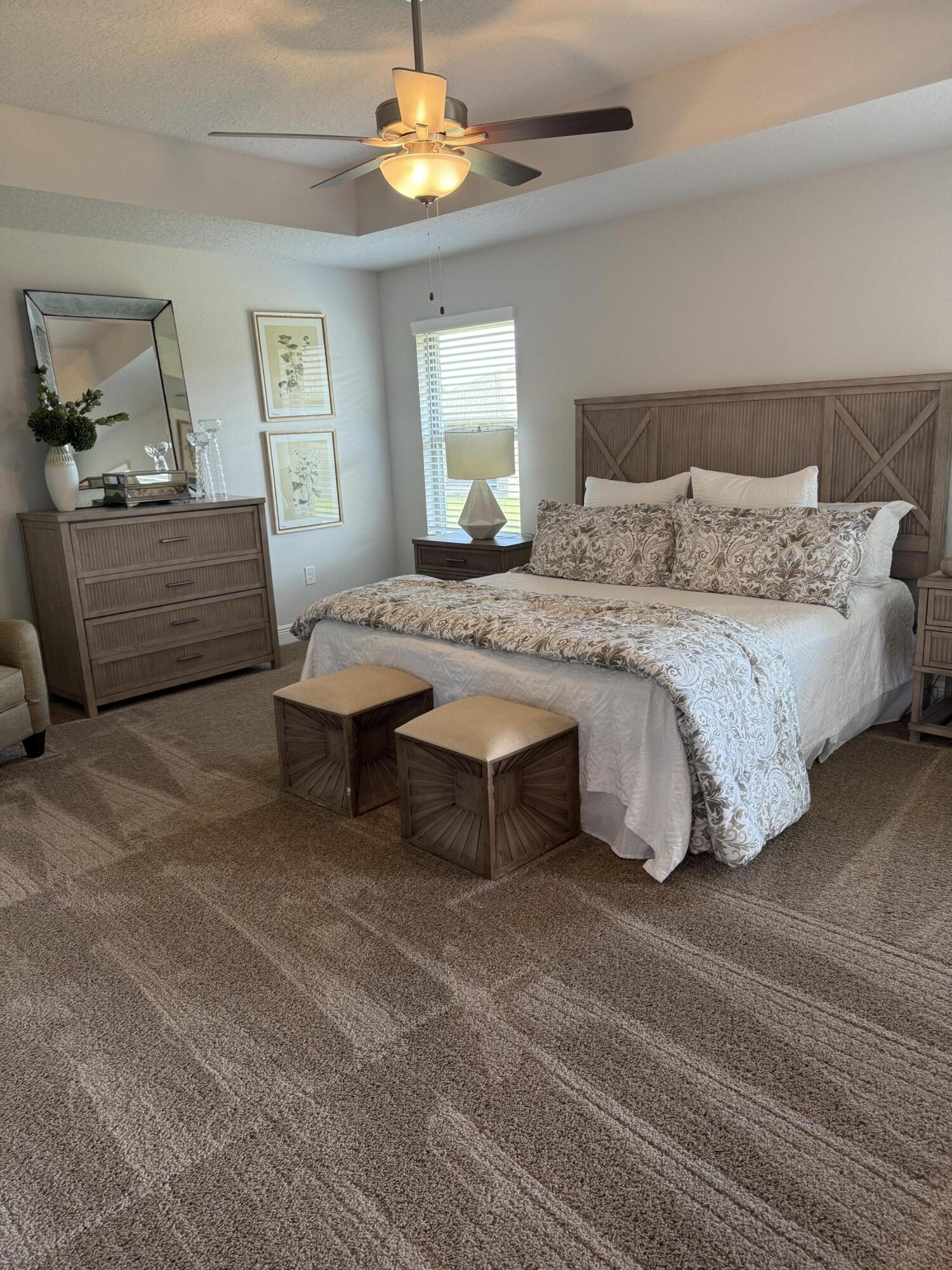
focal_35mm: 24
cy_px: 635
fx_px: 880
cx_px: 476
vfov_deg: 71.6
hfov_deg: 56.8
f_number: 1.78
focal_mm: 6.76
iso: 160
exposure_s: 1/60
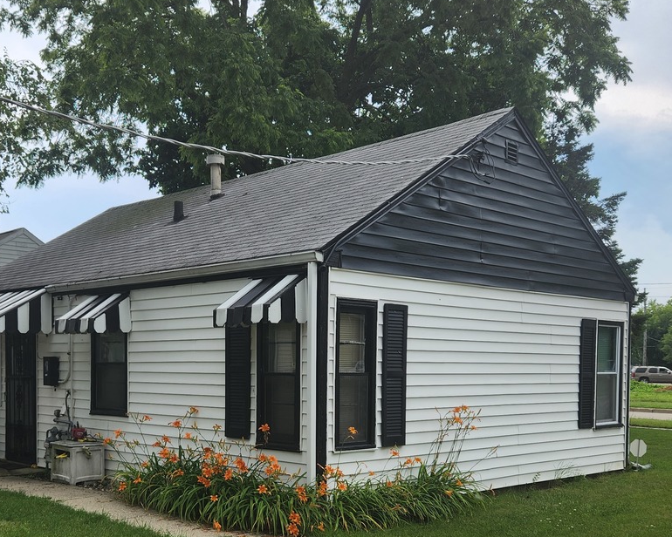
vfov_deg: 34.9
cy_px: 402
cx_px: 225
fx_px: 835
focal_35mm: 42
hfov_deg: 43.2
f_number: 1.8
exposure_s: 1/297
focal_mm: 5.4
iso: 20
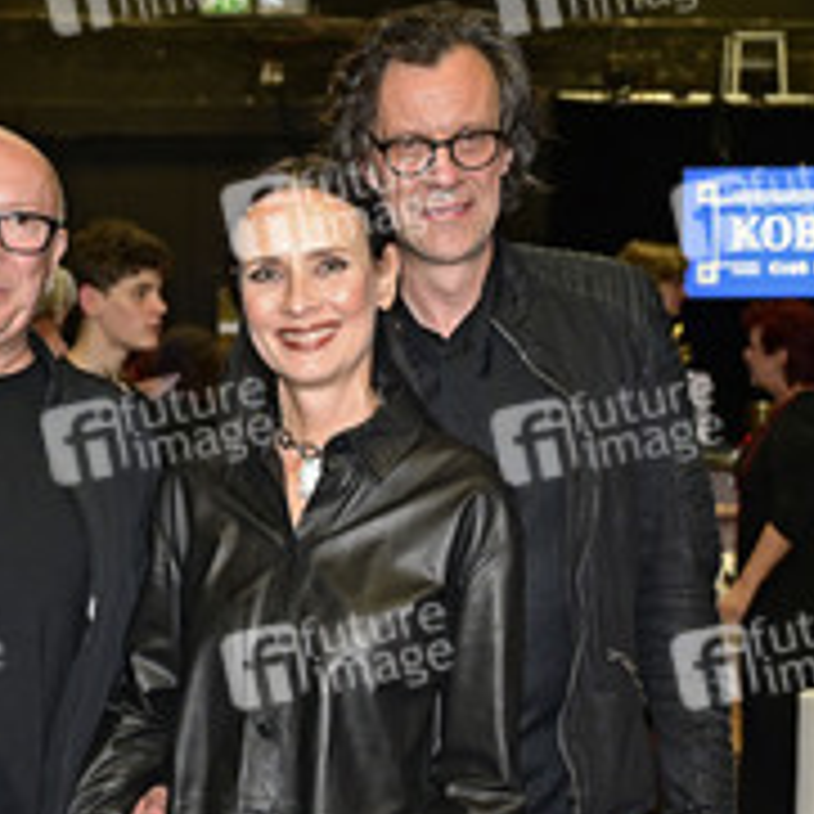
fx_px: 1891
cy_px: 544
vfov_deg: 24.2
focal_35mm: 71
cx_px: 218
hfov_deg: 24.1
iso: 1600
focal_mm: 33.5
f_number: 3.5
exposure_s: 1/200
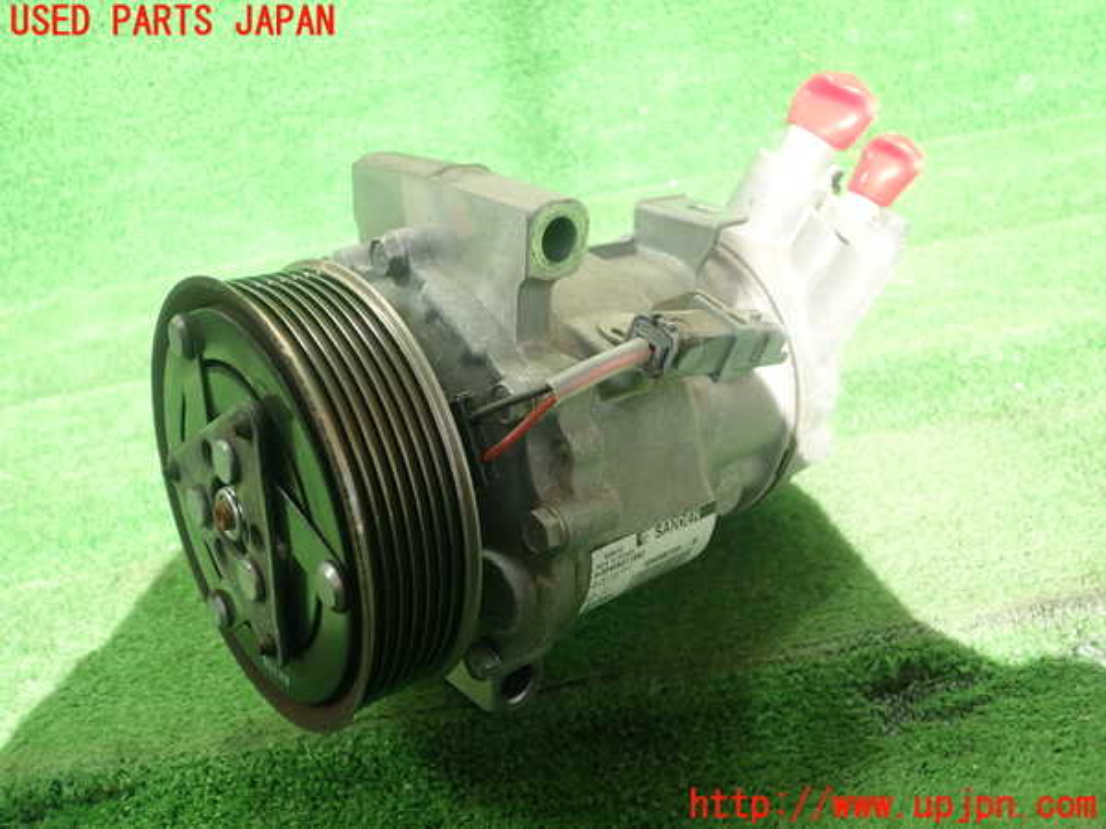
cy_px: 414
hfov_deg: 60.0
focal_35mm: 30
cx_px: 553
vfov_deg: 46.8
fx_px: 959
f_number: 2.3
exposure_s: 1/125
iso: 200
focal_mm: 5.5
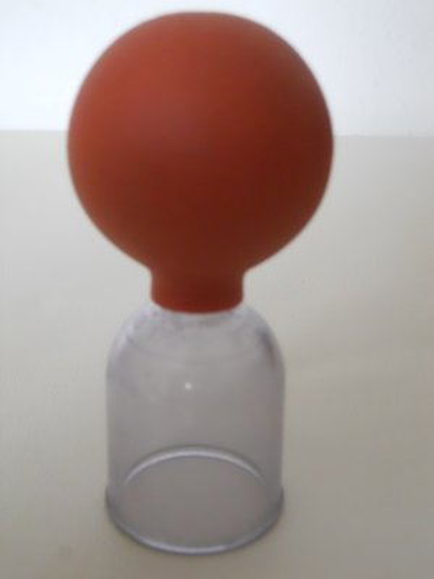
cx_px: 217
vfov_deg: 41.2
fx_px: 769
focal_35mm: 46
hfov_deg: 31.5
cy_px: 290
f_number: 3.4
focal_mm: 8.3
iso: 800
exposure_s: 1/40
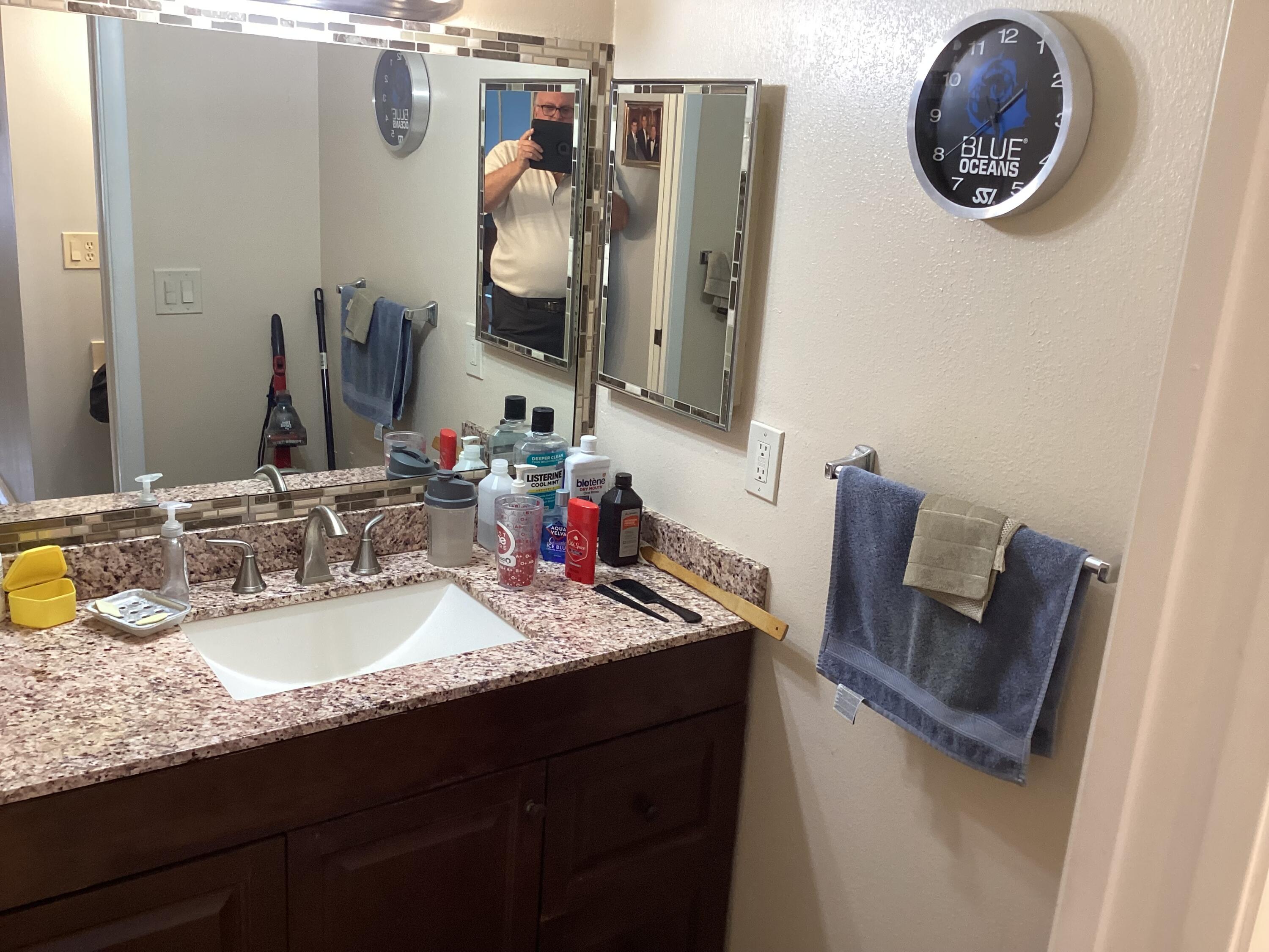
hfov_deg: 58.4
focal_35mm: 31
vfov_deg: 45.4
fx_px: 1136
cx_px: 634
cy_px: 476
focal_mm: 3.3
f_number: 2.4
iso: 100
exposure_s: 1/60
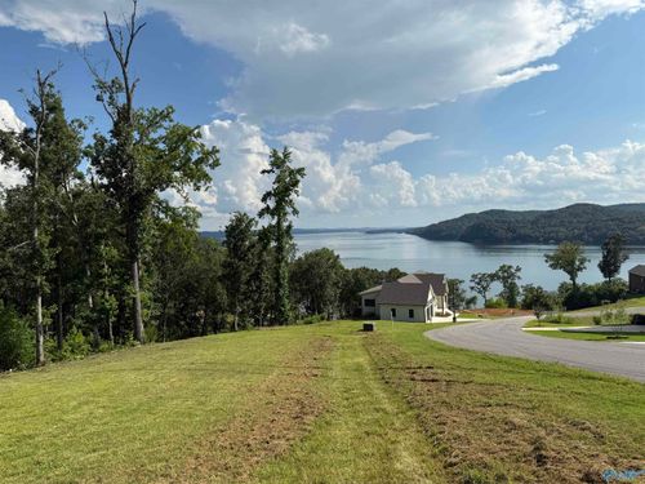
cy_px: 242
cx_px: 322
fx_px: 447
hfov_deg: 71.6
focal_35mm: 24
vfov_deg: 56.8
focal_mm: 6.76
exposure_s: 1/7353
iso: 80
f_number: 1.78
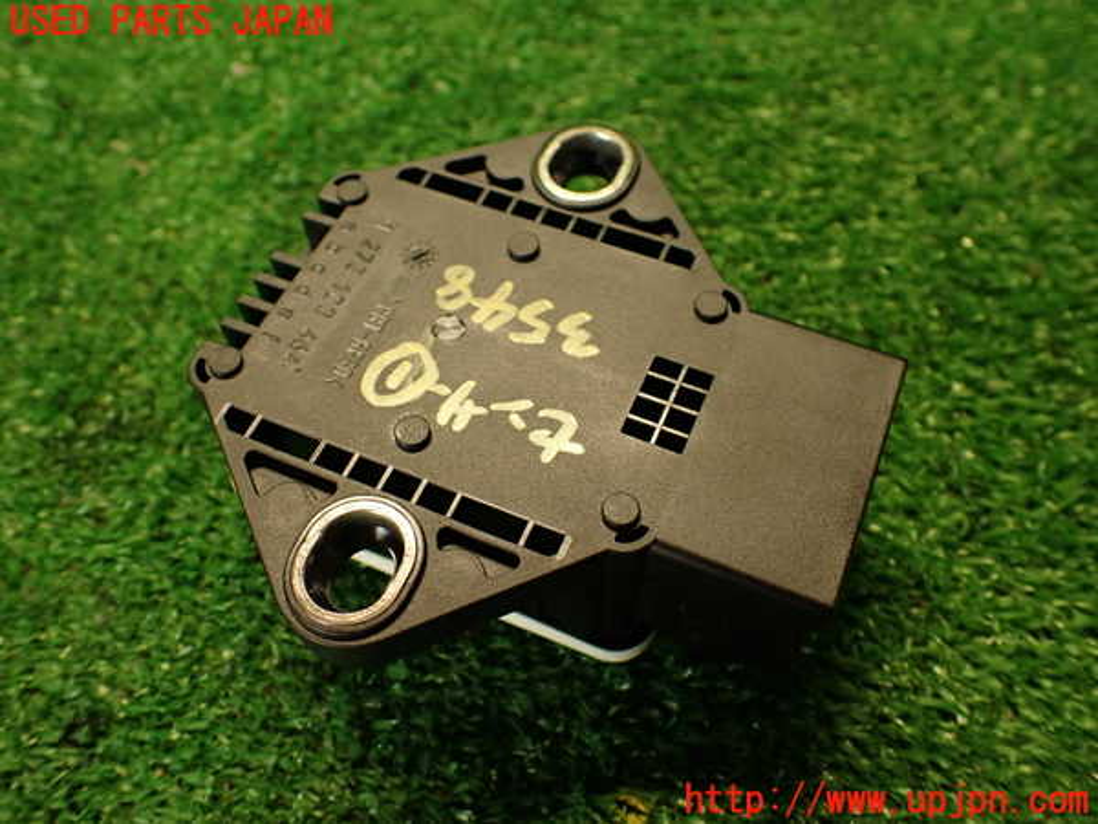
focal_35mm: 30
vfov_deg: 46.8
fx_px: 952
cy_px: 412
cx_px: 549
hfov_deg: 60.0
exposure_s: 1/30
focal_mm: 5.4
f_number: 2.3
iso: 200
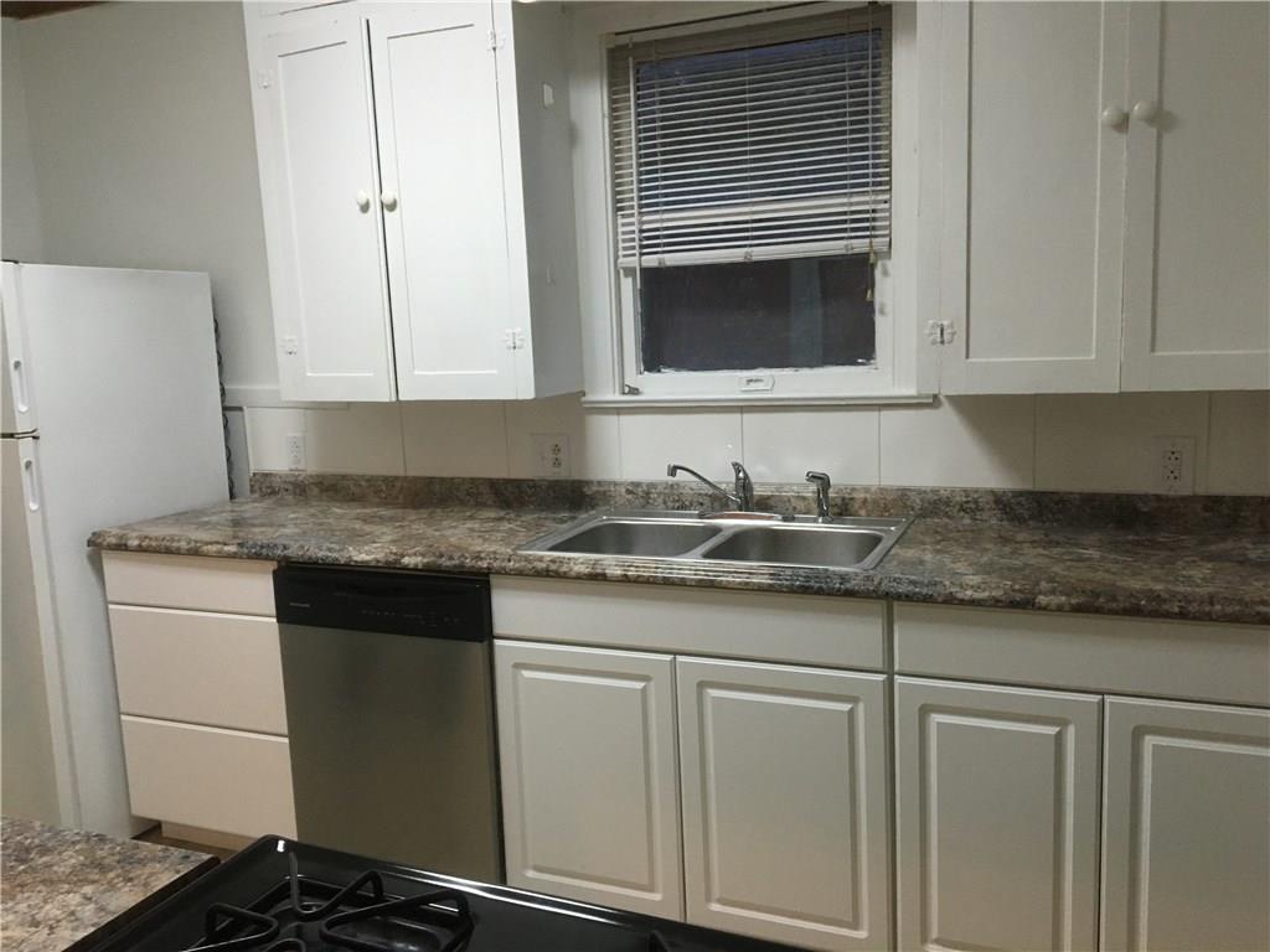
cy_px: 476
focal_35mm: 29
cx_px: 635
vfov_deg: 48.2
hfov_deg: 61.7
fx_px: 1064
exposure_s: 1/30
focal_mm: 4.15
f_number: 2.2
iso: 125
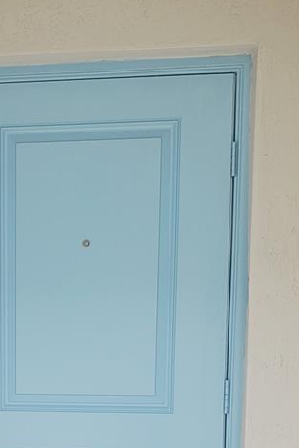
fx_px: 858
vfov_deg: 28.0
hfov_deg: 19.1
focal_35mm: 69
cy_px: 415
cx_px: -12
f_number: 2.4
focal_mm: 4.3
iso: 50
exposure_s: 1/248
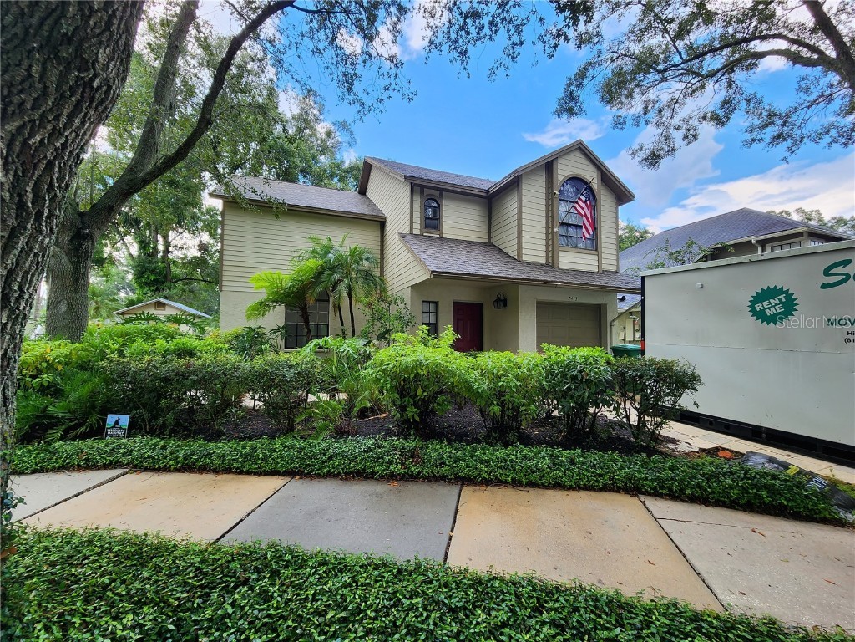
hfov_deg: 106.2
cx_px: 428
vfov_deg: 89.9
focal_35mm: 13
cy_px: 321
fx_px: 321
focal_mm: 2.2
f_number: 2.2
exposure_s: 1/120
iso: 50
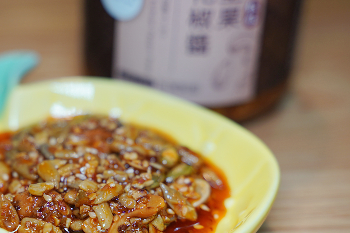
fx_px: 1127
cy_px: 154
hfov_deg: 17.6
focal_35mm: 116
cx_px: 108
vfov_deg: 11.8
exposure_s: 1/80
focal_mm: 75
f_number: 4
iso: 160
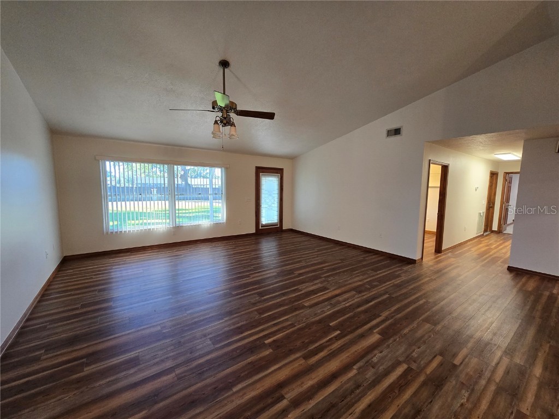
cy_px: 210
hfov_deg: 106.2
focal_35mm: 13
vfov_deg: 89.9
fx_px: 210
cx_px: 280
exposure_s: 1/60
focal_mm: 2.2
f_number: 2.2
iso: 200
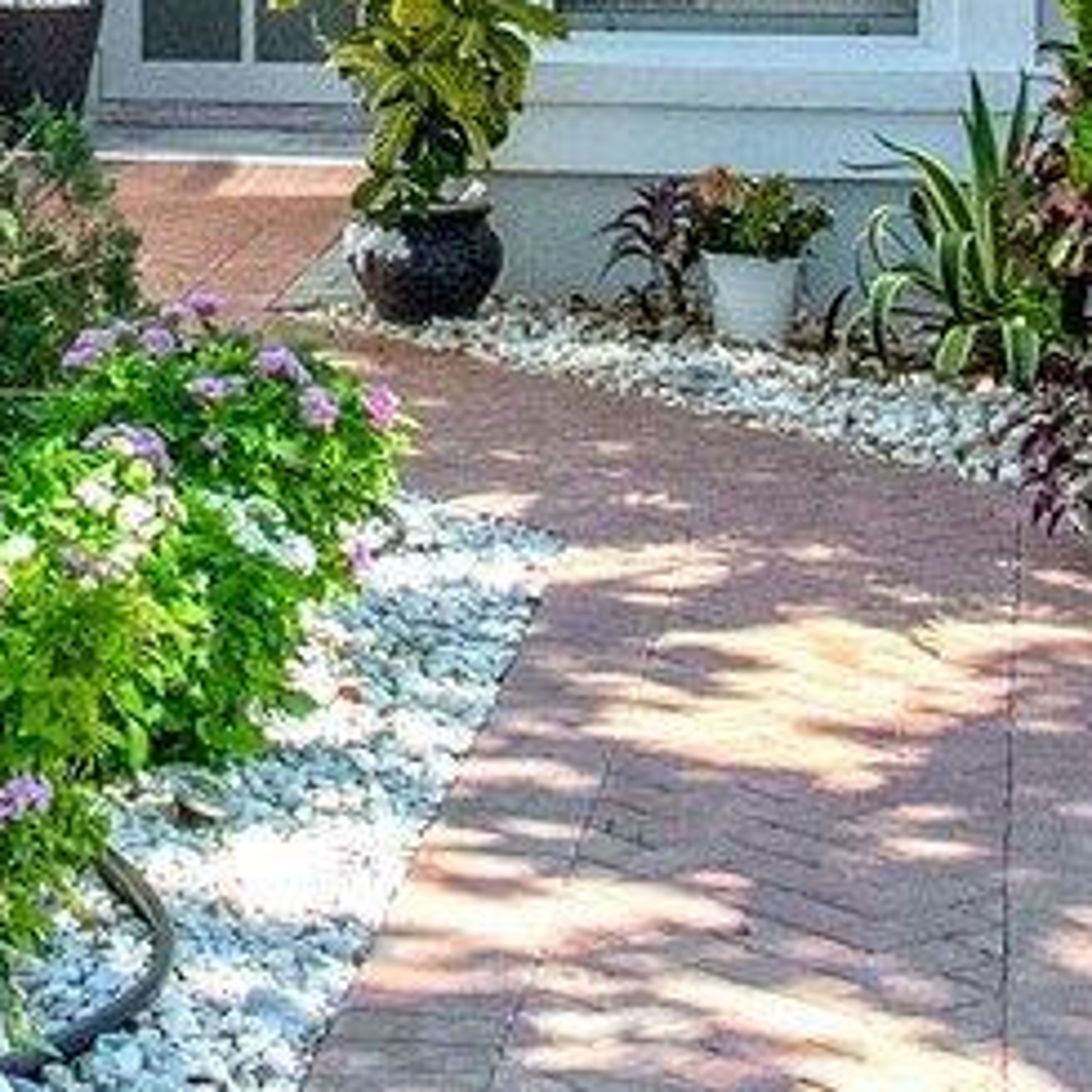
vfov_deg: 13.9
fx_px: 4319
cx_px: -192
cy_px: -287
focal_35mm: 121
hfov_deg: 14.0
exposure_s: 1/640
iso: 1100
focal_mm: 11.5
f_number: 8
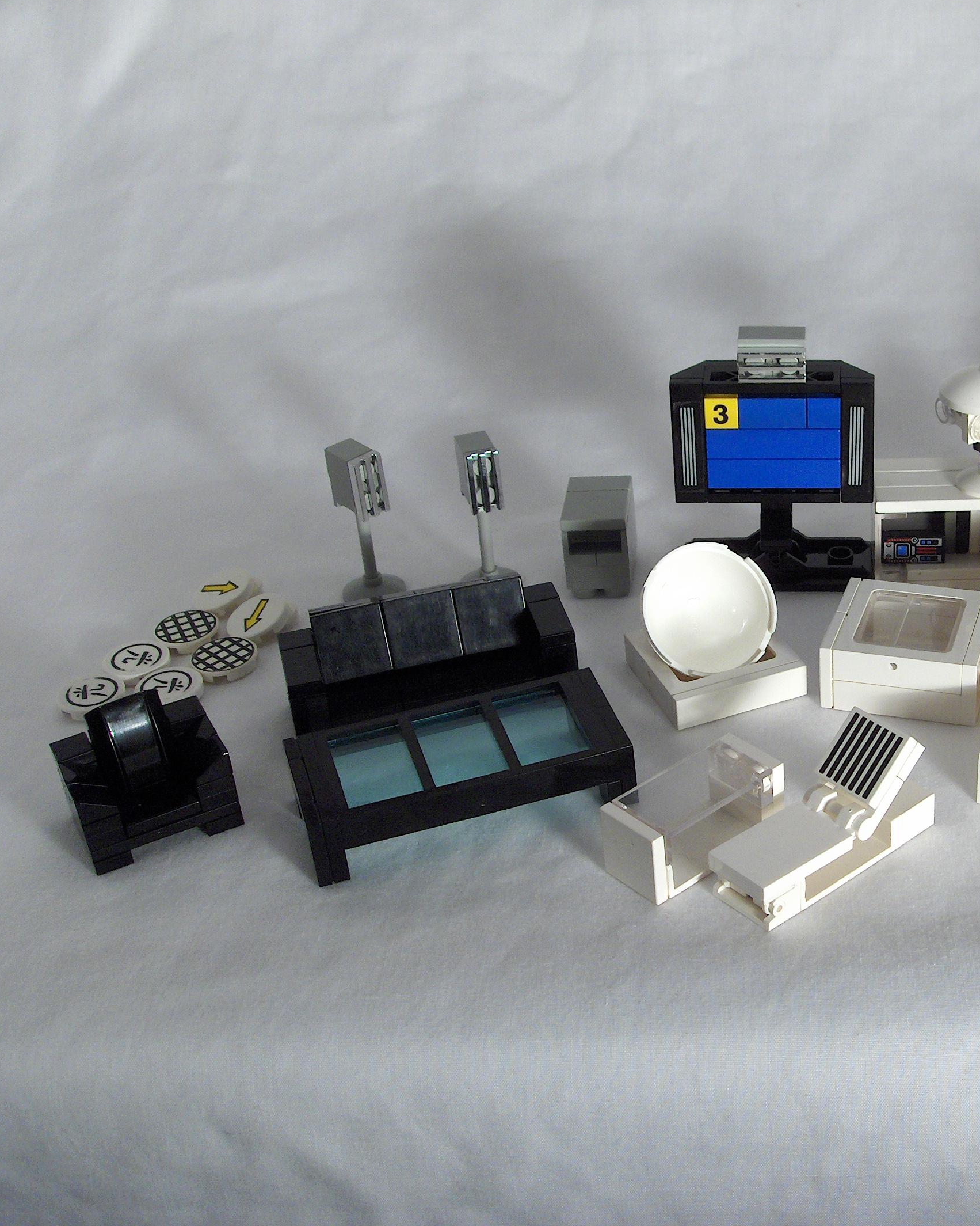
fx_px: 1849
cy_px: 609
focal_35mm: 51
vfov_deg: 36.7
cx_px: 816
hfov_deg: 28.9
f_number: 4.8
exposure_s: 1/330
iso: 100
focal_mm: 8
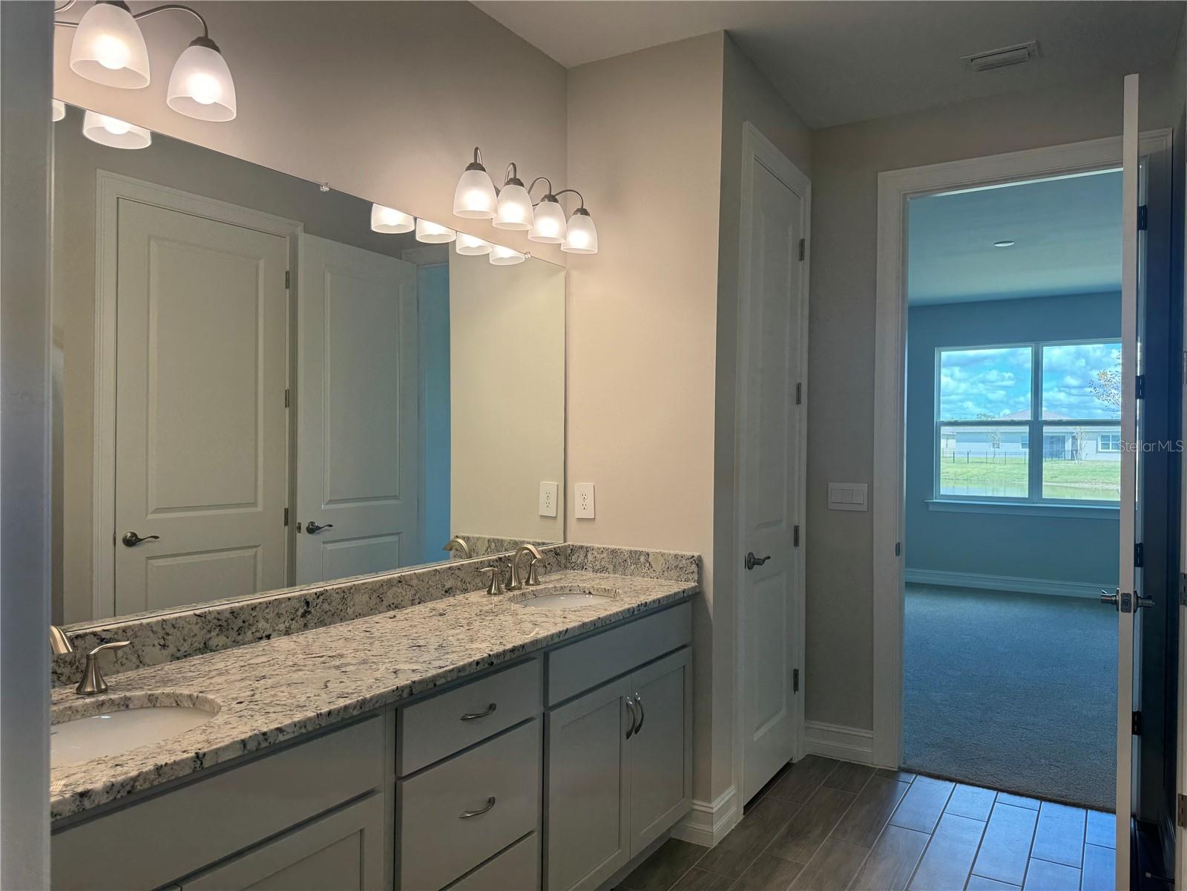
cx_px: 594
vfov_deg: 56.8
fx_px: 823
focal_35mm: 24
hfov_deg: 71.6
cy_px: 446
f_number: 1.78
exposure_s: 1/164
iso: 80
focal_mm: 6.76
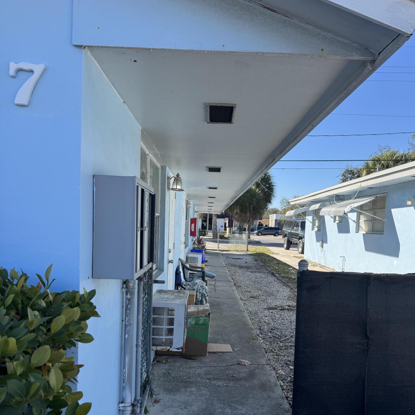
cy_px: 253
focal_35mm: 29
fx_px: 393
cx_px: 212
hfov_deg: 55.6
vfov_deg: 55.1
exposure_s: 1/1678
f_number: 1.78
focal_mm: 6.76
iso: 80
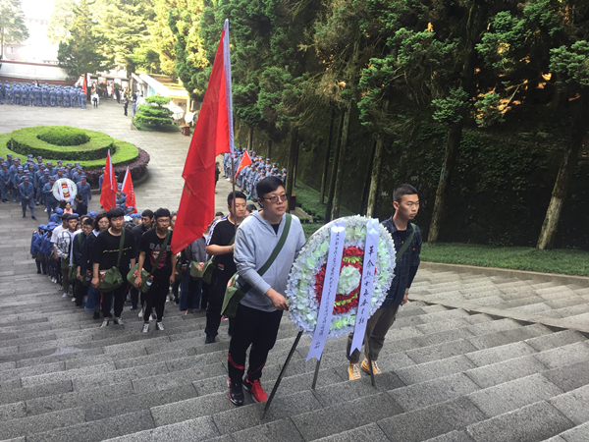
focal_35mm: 29
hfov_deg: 61.7
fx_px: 493
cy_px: 221
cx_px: 294
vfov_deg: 48.2
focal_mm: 4.15
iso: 50
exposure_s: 1/100
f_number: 2.2
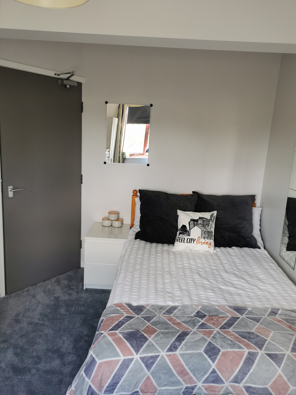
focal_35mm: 27
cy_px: 198
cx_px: 148
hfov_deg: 51.4
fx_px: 308
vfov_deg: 65.3
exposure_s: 1/100
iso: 80
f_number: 1.8
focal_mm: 5.58
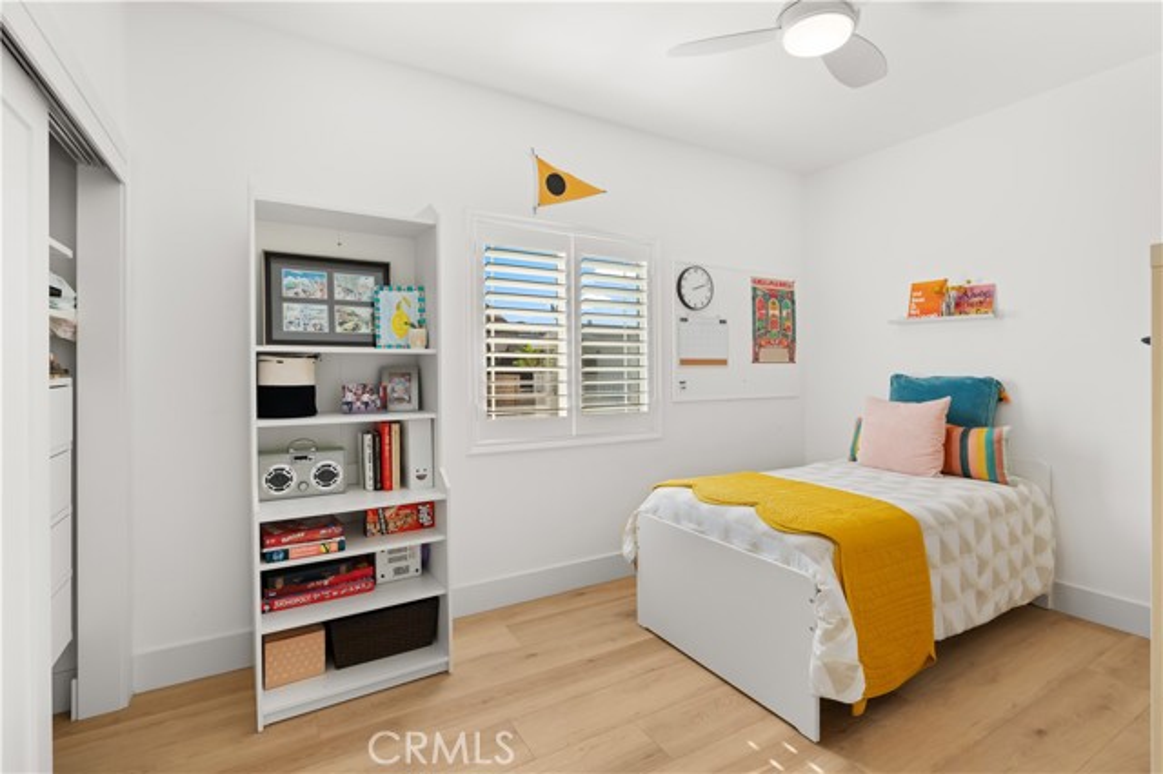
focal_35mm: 17
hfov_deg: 93.3
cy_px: 387
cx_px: 582
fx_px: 549
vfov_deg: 70.4
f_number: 9
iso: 640
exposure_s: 1/30
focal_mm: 17
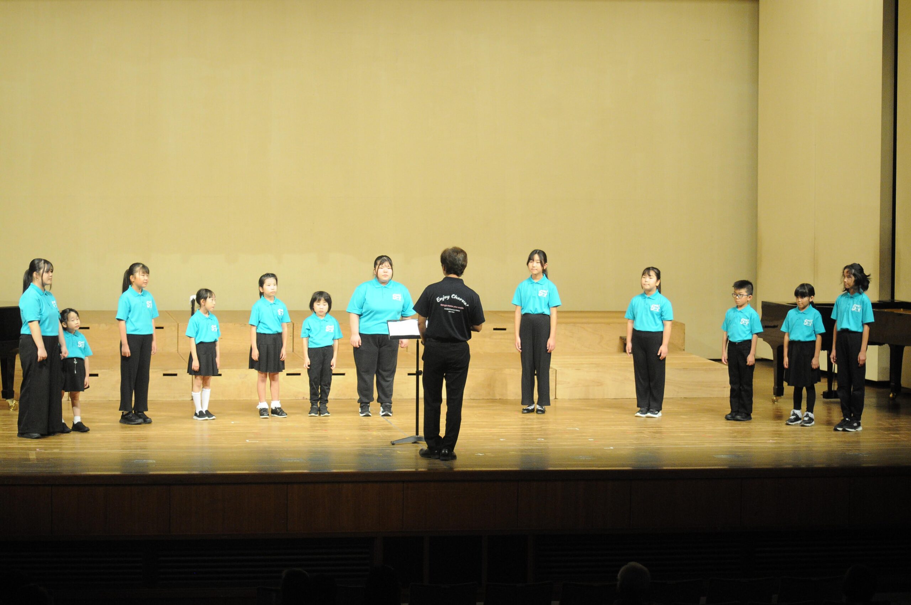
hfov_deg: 19.5
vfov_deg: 13.0
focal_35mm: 105
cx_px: 456
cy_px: 302
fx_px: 2654
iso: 1600
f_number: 4.5
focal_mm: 70
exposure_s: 1/125
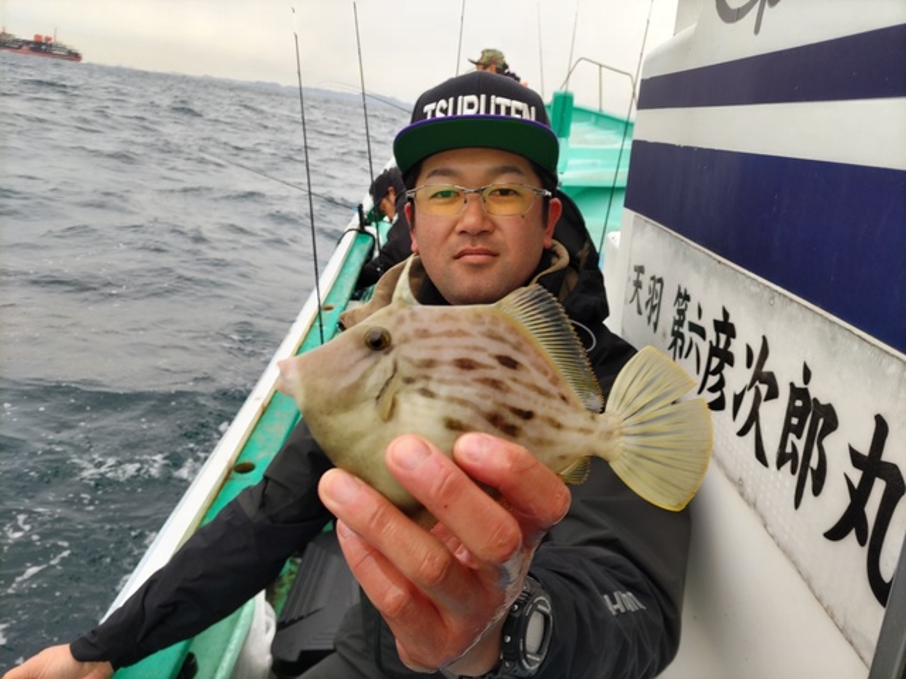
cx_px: 453
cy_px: 340
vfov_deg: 53.1
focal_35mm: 26
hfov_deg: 67.3
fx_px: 680
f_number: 1.79
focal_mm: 4.8
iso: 125
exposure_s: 1/100
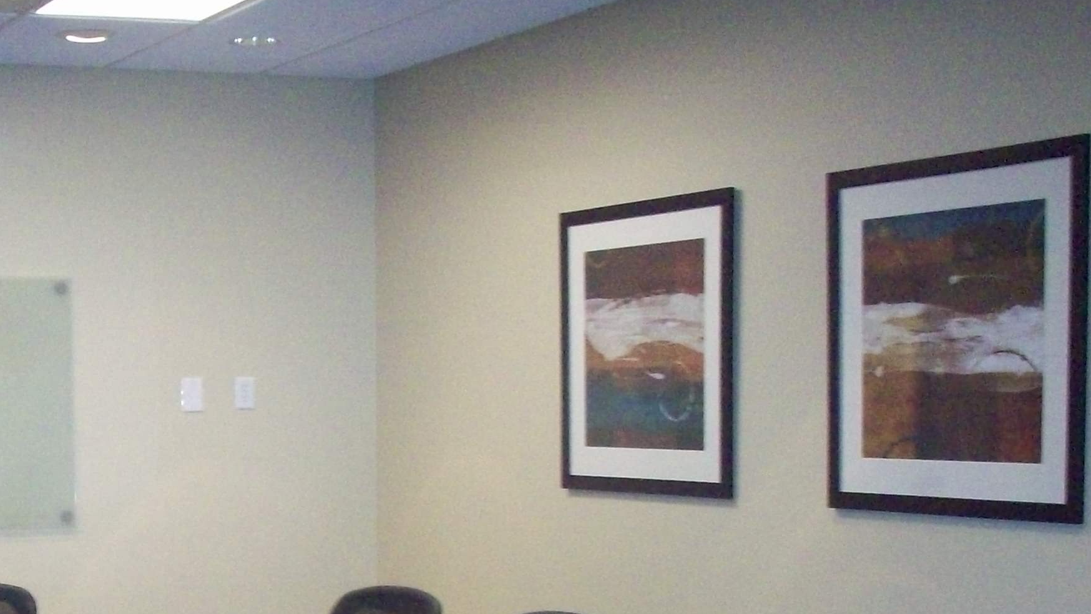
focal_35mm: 76
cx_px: 248
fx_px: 2198
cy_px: 768
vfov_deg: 15.2
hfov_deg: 27.4
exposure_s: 1/45
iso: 400
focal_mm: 6.2
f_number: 2.8
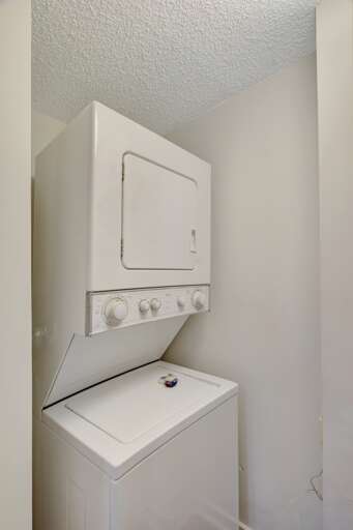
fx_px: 243
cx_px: 176
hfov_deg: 72.0
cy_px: 265
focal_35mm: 16
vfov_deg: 95.0
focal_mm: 11
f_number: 8
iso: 400
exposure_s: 1/6
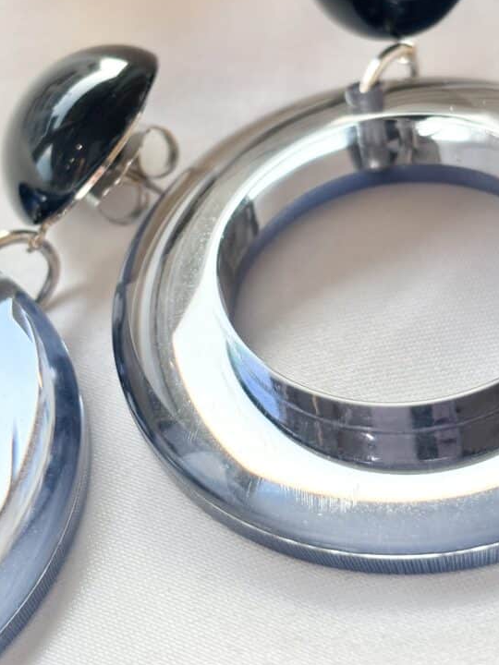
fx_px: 1422
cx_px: 250
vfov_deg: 26.2
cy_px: 239
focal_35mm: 74
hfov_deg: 19.9
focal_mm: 5.96
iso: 32
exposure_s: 1/156
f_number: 1.6
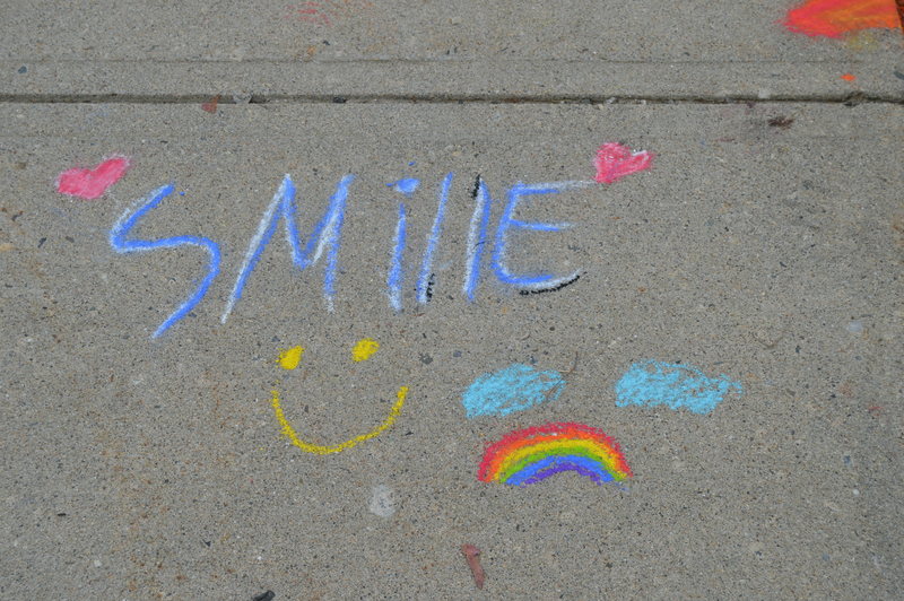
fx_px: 1505
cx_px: 452
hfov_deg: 33.4
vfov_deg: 22.6
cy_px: 300
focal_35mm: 60
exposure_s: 1/200
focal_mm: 40
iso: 100
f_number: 7.1
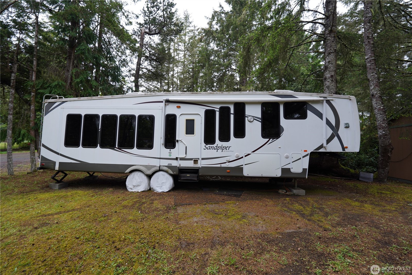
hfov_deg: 104.3
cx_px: 206
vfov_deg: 81.2
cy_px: 138
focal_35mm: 14
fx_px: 160
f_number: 4
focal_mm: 14
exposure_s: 1/60
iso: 100
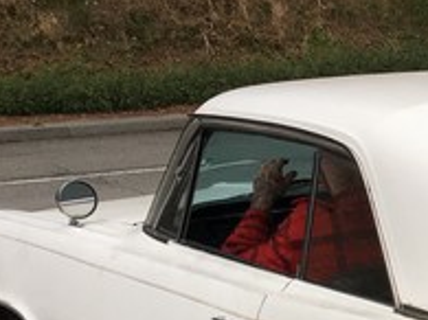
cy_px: 380
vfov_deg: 10.9
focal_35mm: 134
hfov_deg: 13.0
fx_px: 1656
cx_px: 827
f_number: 2.2
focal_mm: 4.15
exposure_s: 1/100
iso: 40
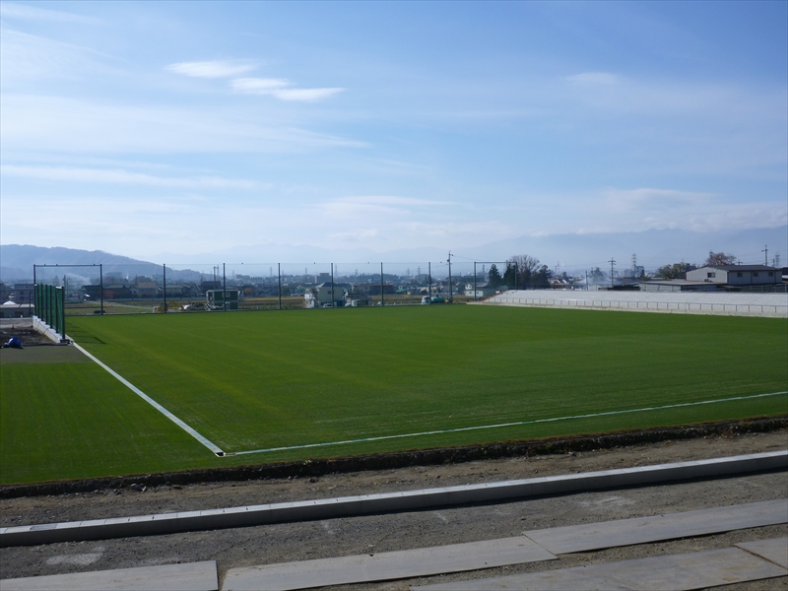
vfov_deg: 39.7
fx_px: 820
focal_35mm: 36
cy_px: 296
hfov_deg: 51.4
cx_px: 394
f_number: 3.9
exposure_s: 1/1300
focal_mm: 6.4
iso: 100
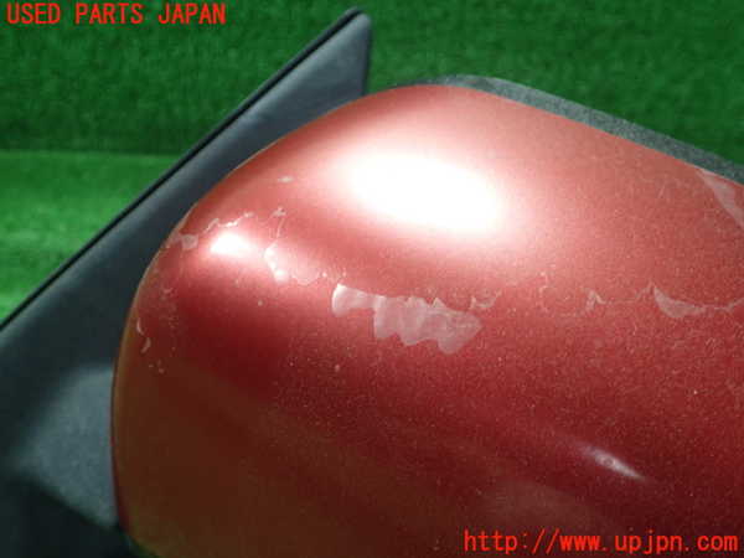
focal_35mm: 30
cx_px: 372
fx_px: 645
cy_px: 279
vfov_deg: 46.8
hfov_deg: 60.0
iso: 400
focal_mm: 5.5
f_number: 2.3
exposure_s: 1/125
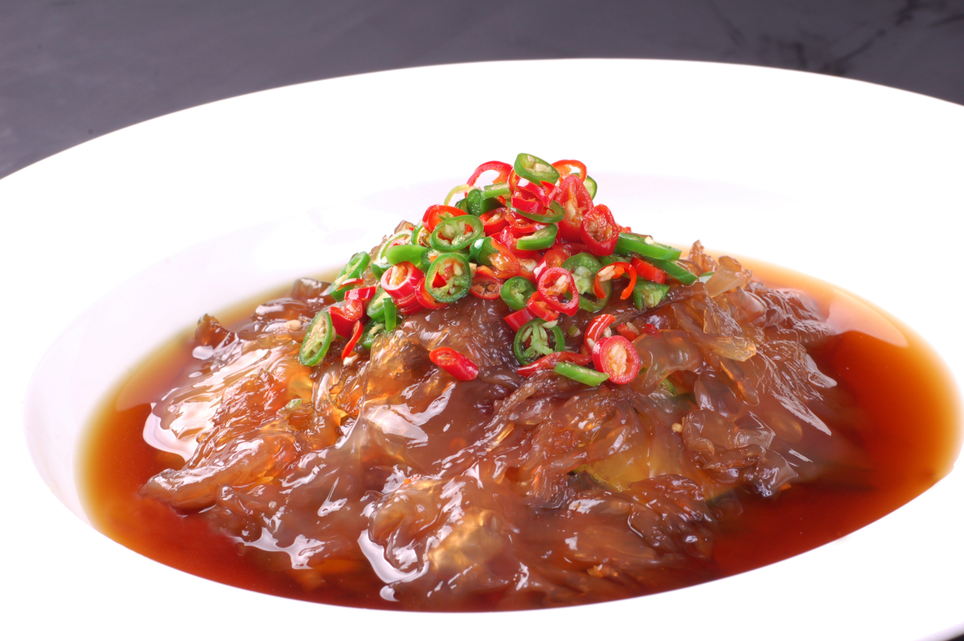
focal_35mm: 75
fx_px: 2006
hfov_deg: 27.0
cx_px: 482
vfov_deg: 18.1
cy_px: 320
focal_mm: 50
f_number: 13
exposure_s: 1/250
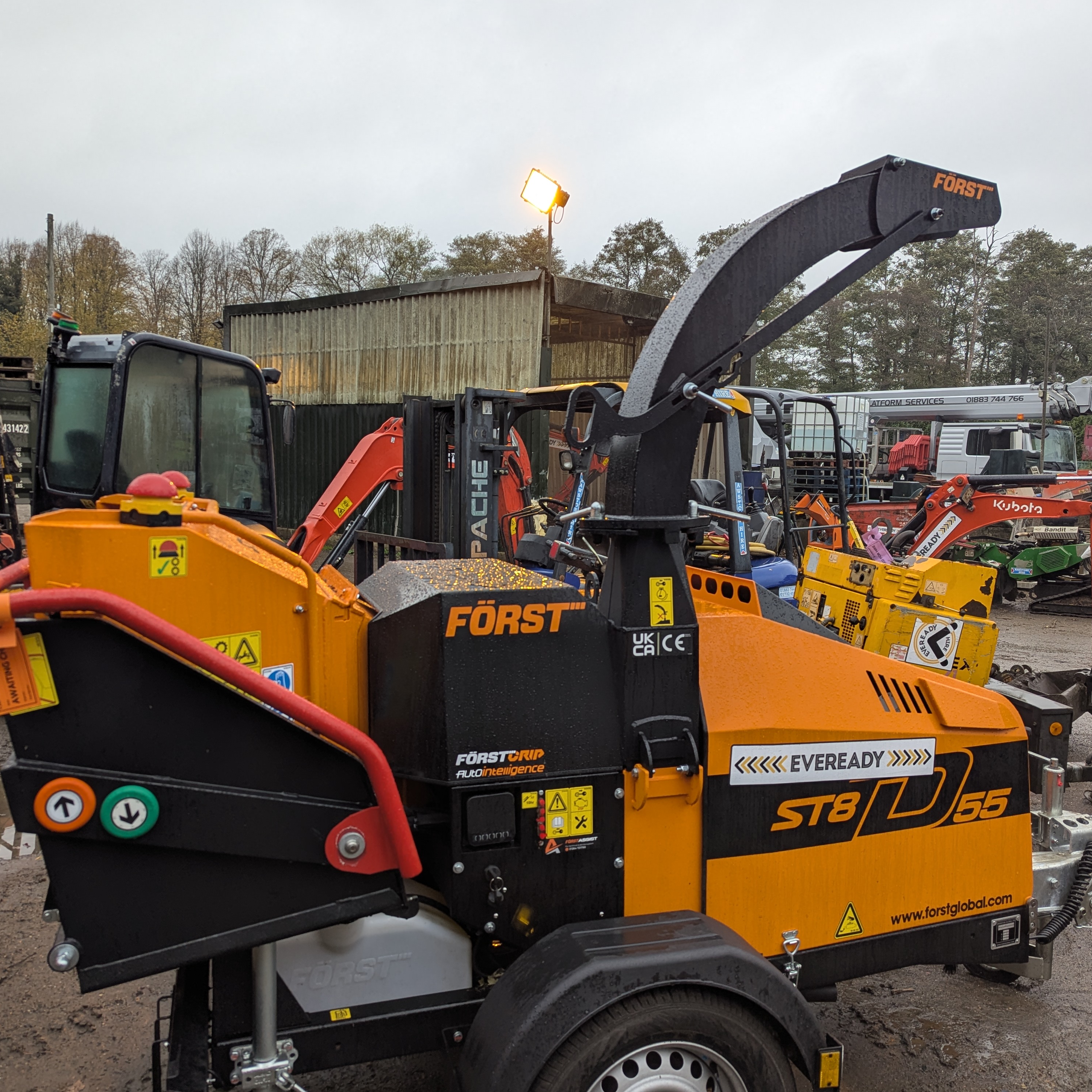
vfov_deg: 55.6
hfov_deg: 55.6
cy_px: 544
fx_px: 1035
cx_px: 535
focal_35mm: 29
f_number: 1.85
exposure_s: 1/100
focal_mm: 6.81
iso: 40
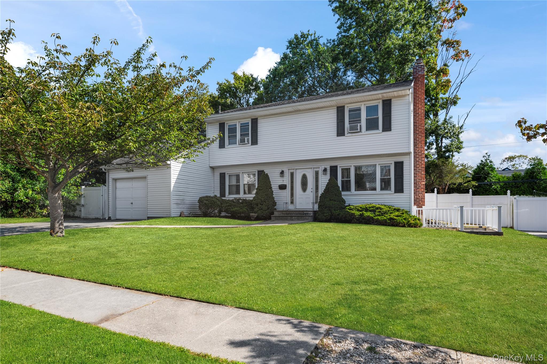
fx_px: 319
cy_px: 182
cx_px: 274
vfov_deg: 59.4
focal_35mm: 21
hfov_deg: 81.2
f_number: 8
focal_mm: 21
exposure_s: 1/250
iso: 100
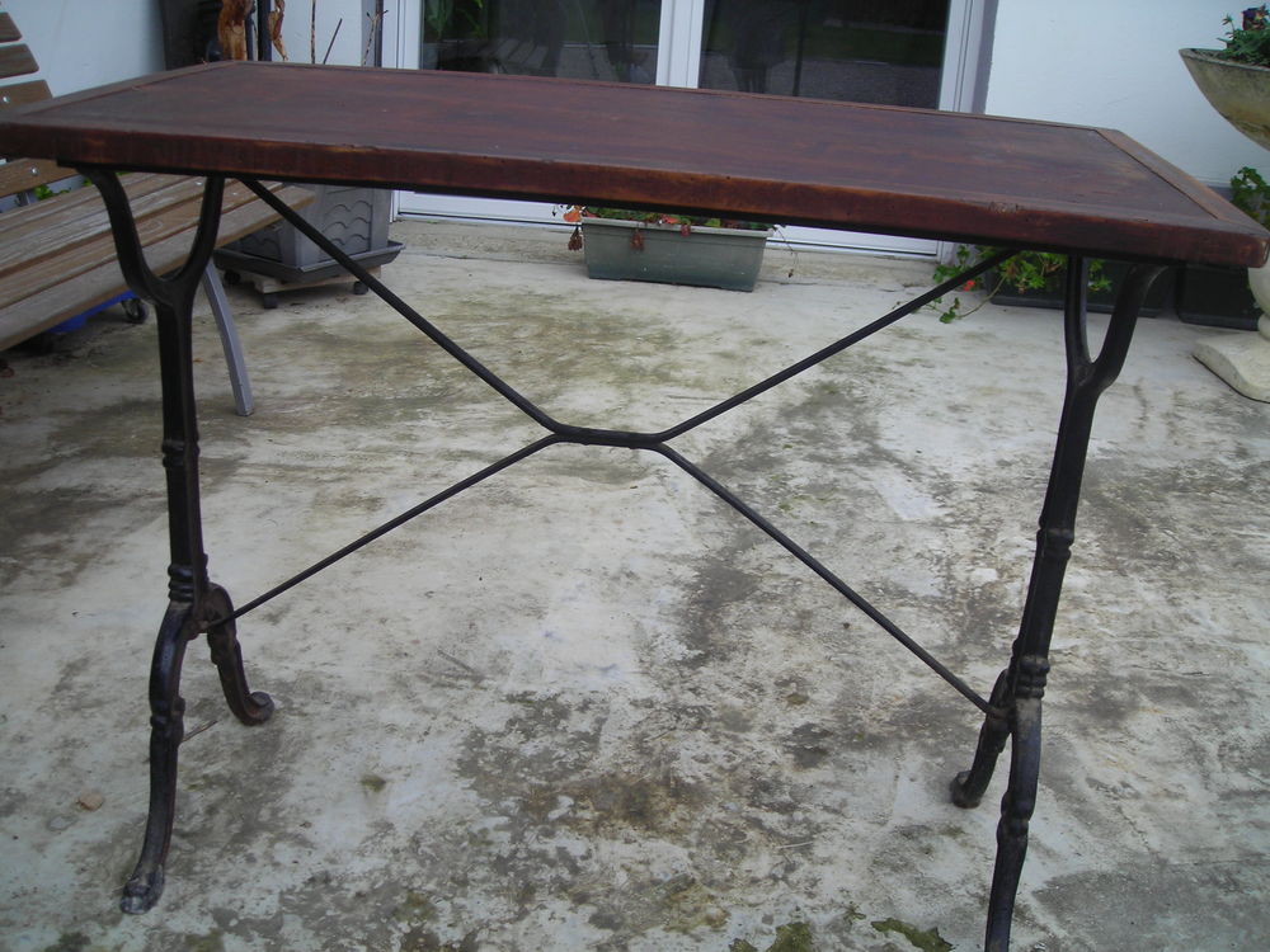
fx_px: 1394
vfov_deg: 37.7
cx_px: 635
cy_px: 476
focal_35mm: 38
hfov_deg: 49.0
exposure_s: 1/122
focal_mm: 6.3
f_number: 3.2
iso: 50
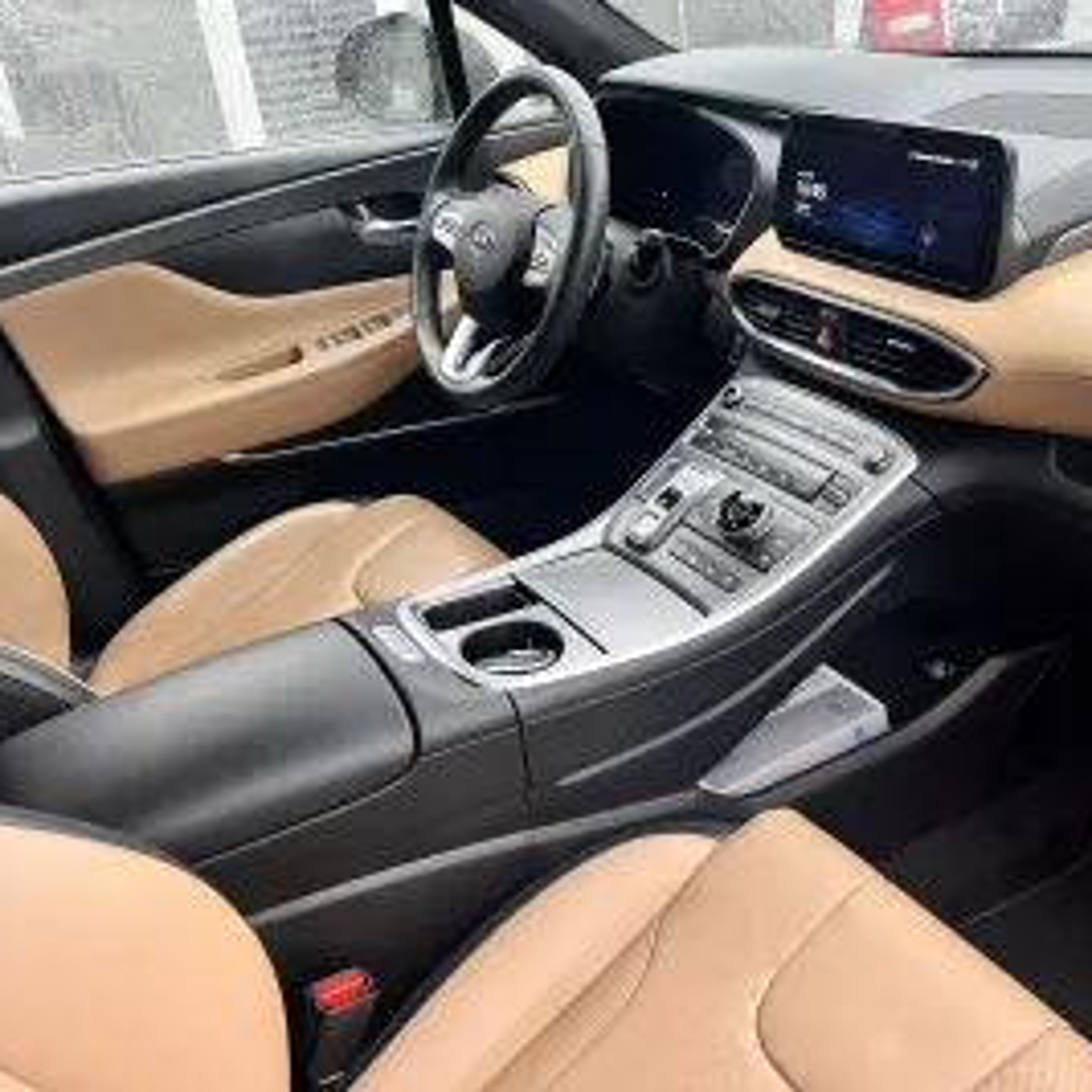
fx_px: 1106
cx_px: 630
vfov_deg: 52.5
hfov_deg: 52.3
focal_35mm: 31
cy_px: 544
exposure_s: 1/60
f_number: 1.6
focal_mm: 5.1
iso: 160
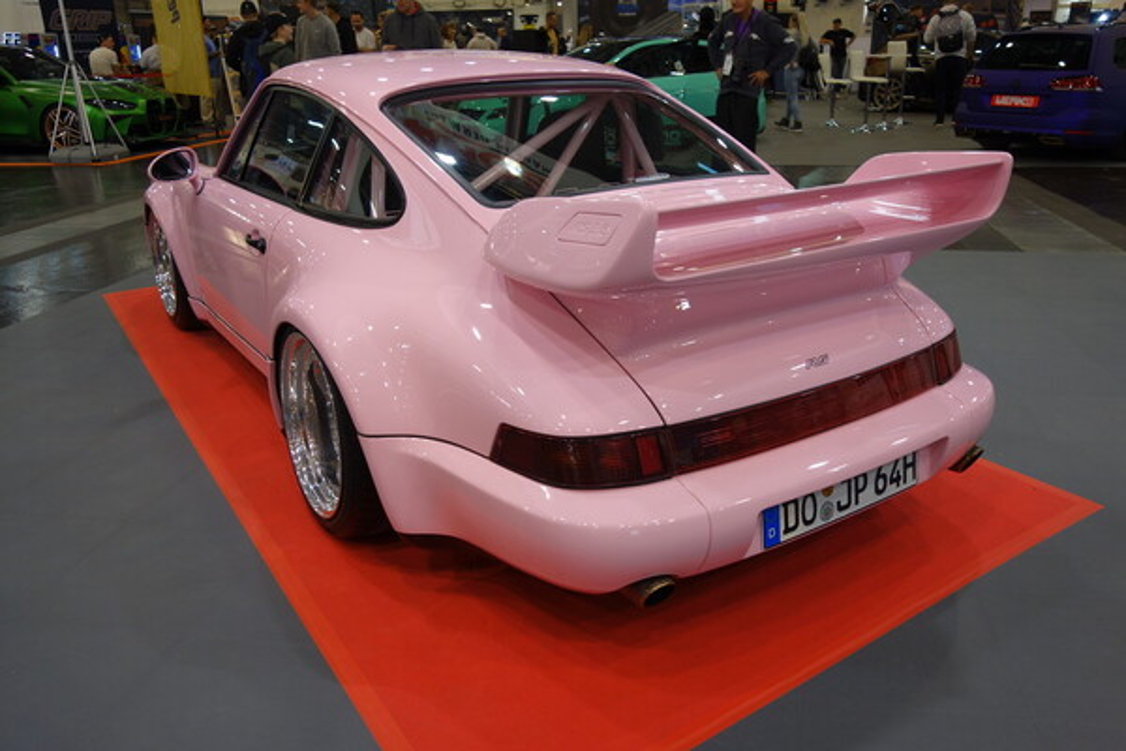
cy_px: 376
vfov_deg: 46.4
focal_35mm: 28
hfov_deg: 65.5
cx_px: 563
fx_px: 876
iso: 125
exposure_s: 1/100
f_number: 2.2
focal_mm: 10.4
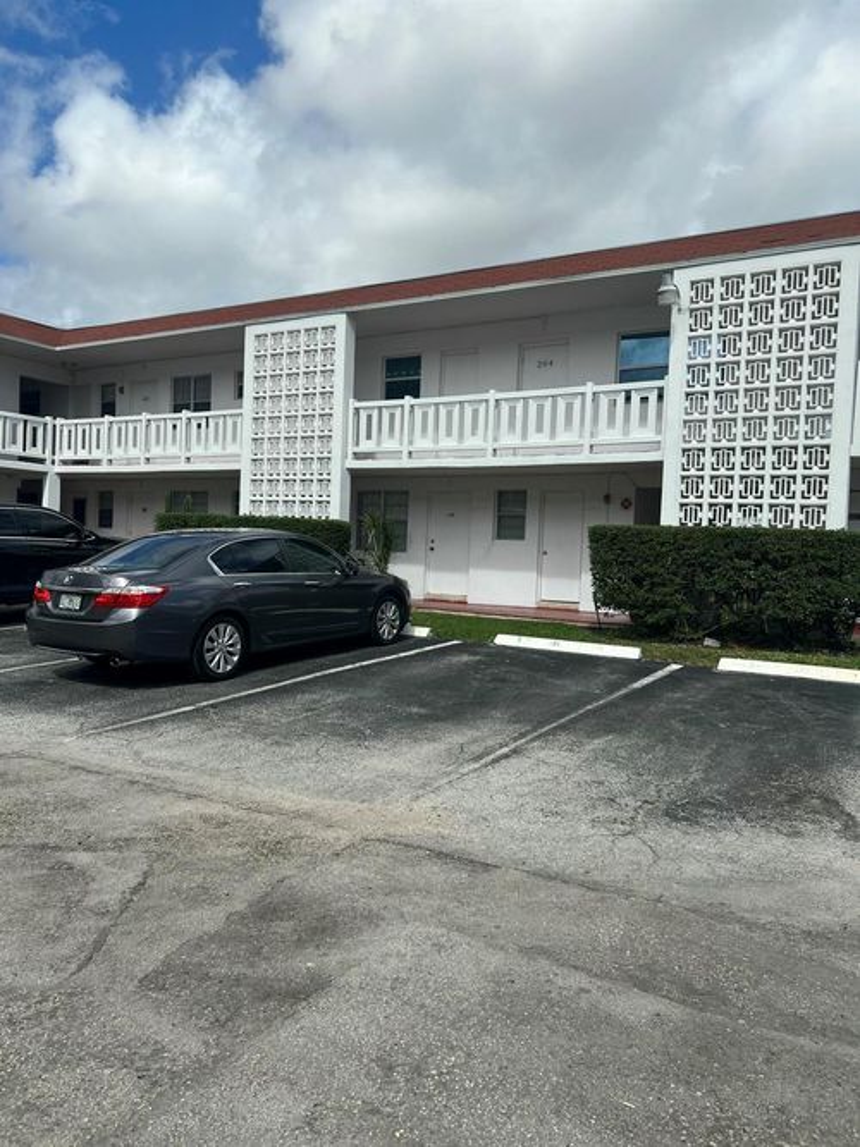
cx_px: 430
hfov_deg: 53.0
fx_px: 862
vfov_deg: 67.3
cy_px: 574
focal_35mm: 26
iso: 50
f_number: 1.5
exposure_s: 1/5587
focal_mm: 5.7
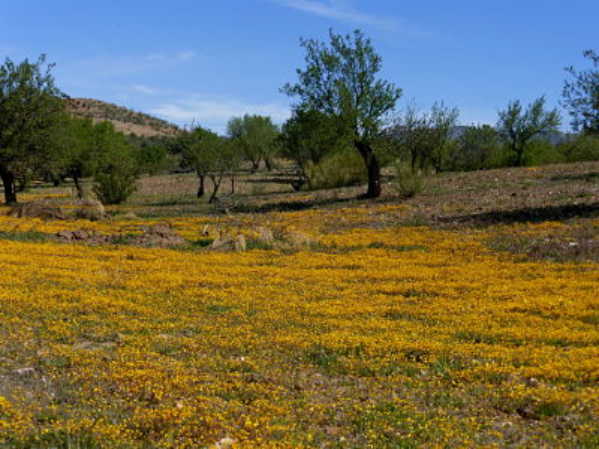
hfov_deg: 27.8
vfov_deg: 21.0
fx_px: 1211
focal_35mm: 70
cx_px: 300
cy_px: 224
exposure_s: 1/800
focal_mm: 12.5
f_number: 5
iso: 100
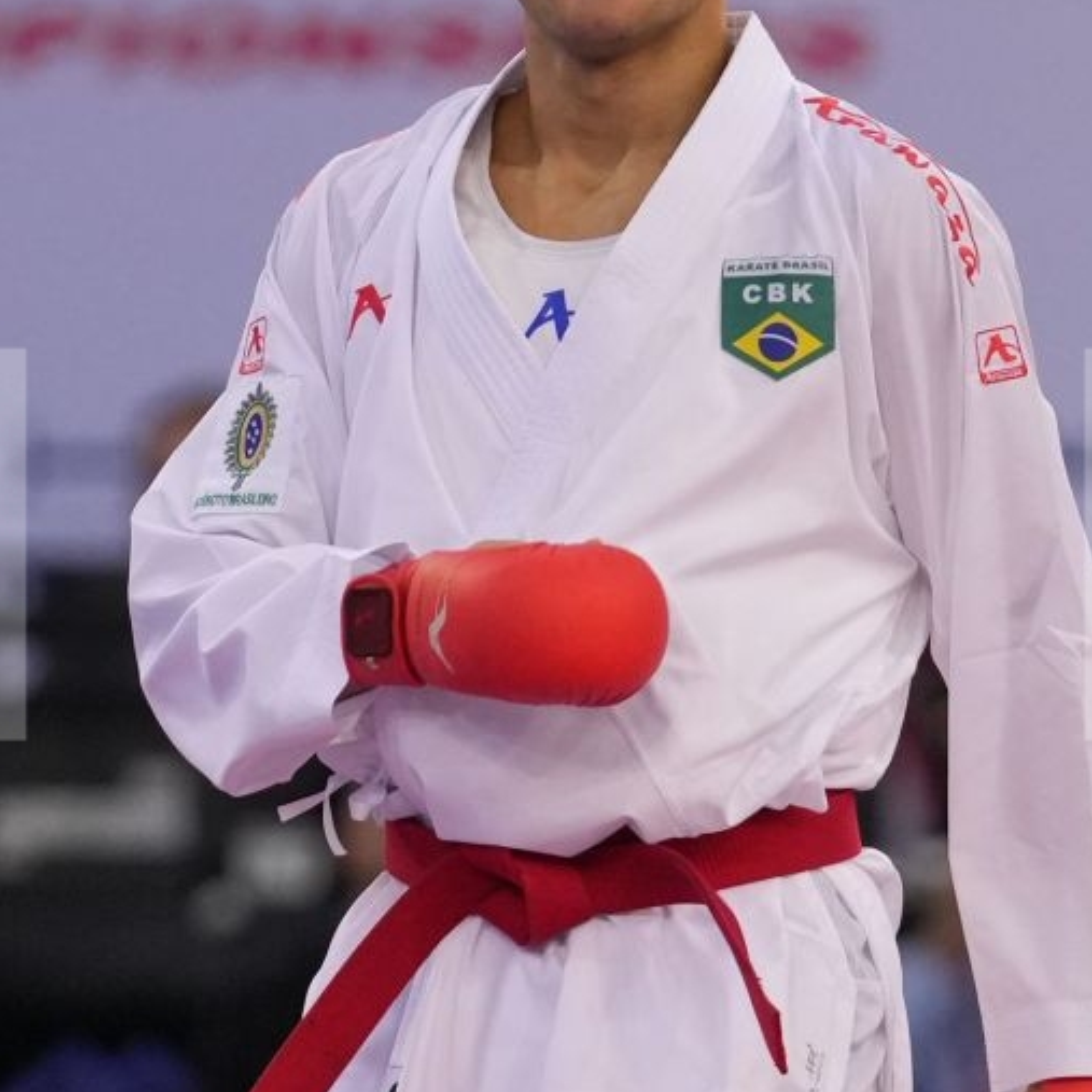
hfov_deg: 1.9
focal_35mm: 905
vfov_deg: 1.9
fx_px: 32300
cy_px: 545
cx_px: 556
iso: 2000
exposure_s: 1/1000
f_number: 2.8
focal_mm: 200
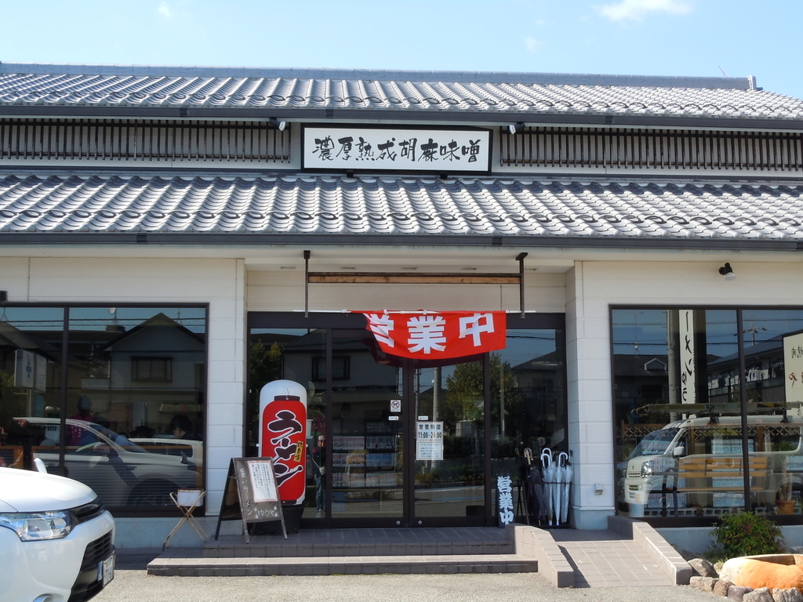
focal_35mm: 45
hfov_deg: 42.1
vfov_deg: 32.2
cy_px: 301
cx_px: 402
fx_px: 1044
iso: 100
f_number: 4.6
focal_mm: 8.1
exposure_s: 1/200
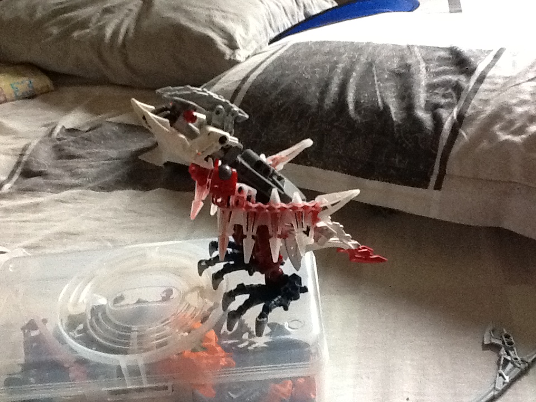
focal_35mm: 44
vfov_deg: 32.9
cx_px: 268
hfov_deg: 42.9
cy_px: 201
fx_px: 681
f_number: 2.4
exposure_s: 1/24
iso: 400
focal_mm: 2.03
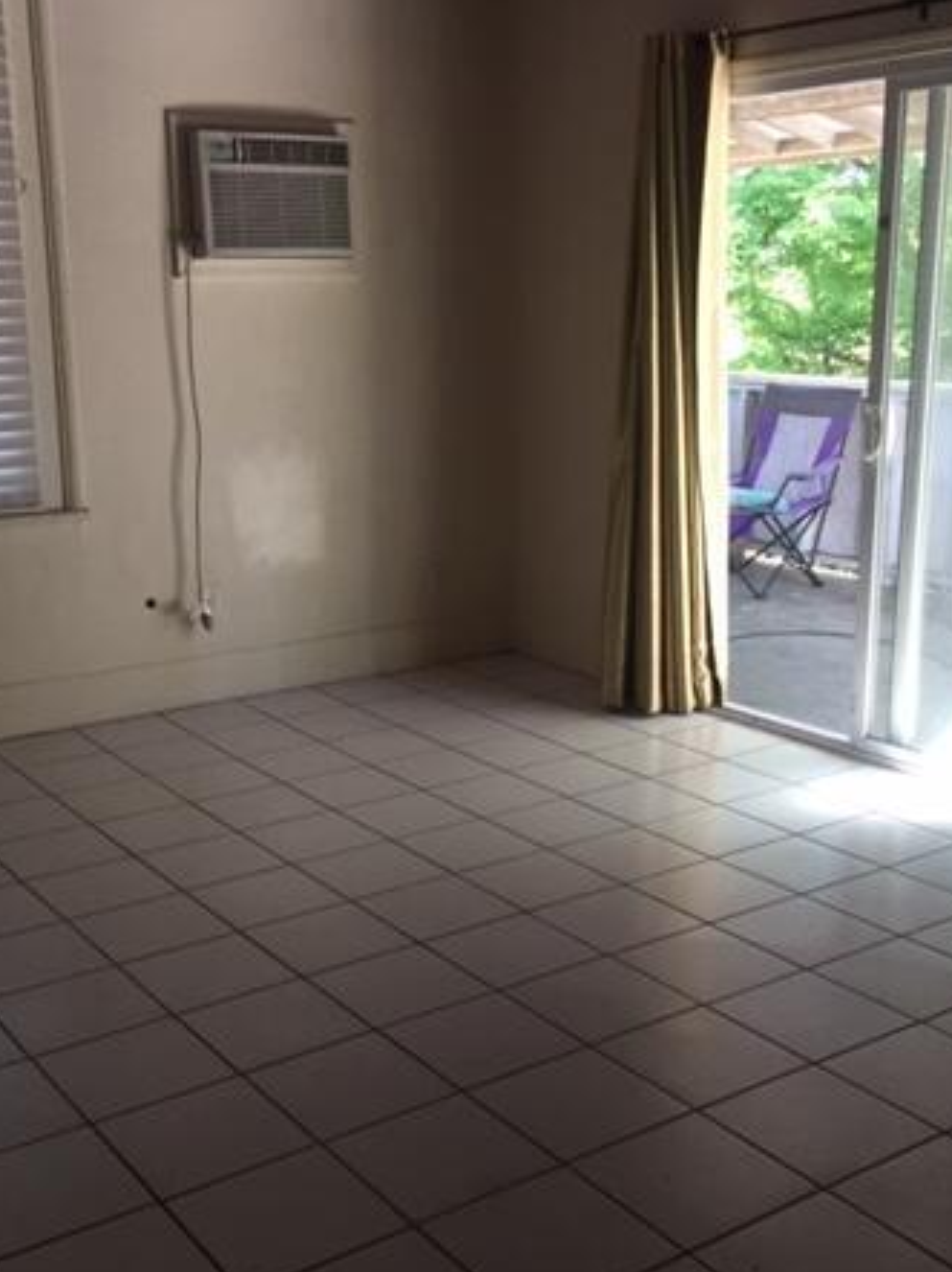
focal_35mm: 42
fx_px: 1542
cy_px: 685
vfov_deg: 44.8
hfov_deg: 34.3
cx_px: 440
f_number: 2.2
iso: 50
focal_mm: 4.15
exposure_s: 1/30
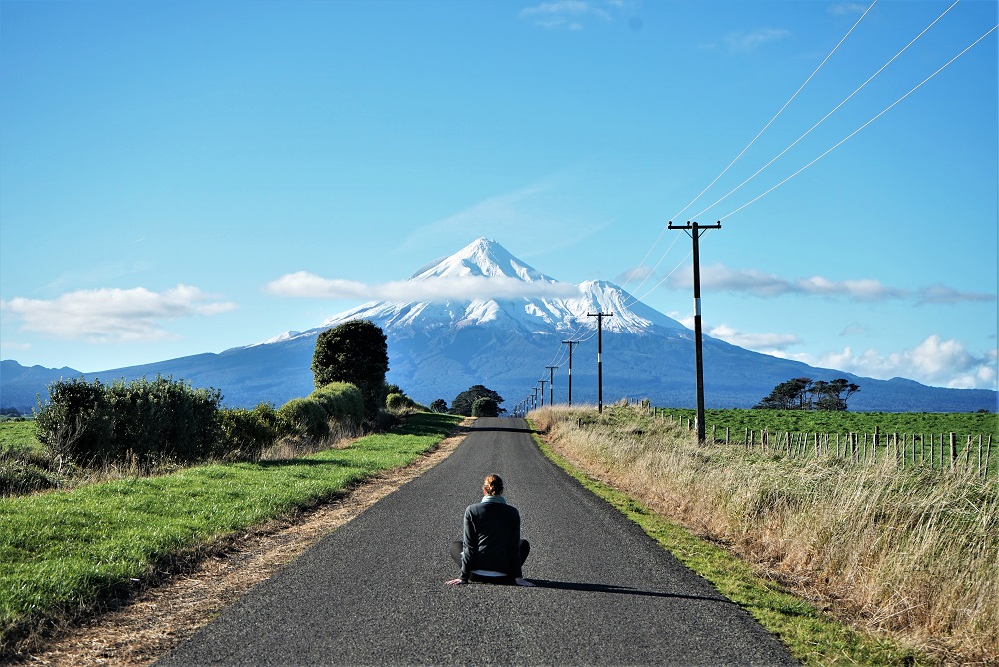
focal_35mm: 66
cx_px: 500
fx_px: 1832
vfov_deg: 20.6
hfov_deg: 30.5
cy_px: 334
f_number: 7.1
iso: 100
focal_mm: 66
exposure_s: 1/400
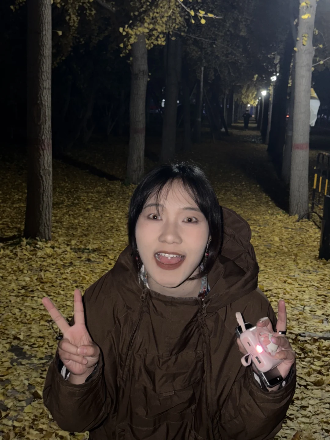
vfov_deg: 39.7
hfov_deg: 30.3
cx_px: 165
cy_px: 220
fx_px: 610
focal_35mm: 48
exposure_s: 1/4
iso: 80
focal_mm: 6.76
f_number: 1.78
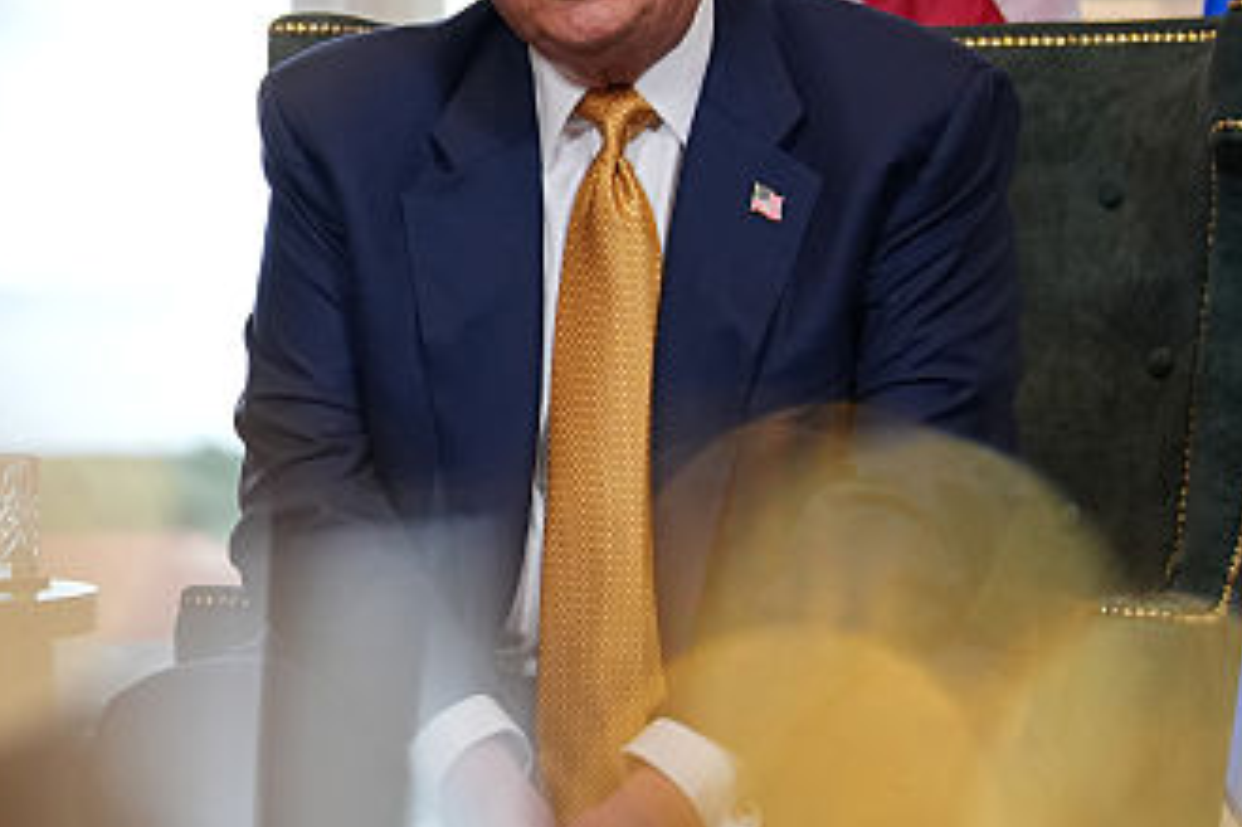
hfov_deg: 9.3
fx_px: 7517
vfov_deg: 6.3
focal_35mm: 218
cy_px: 364
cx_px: -321
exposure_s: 1/400
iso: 800
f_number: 2.8
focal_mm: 70
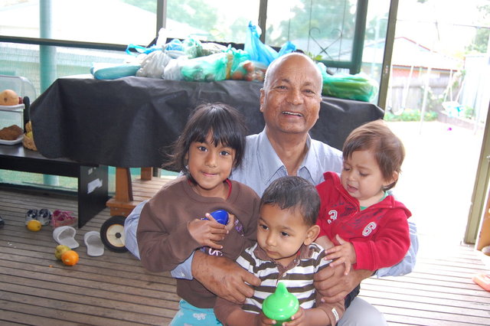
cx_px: 245
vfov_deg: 39.9
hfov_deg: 57.2
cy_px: 163
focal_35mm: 33
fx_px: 449
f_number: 3.8
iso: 400
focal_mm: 22
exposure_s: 1/60
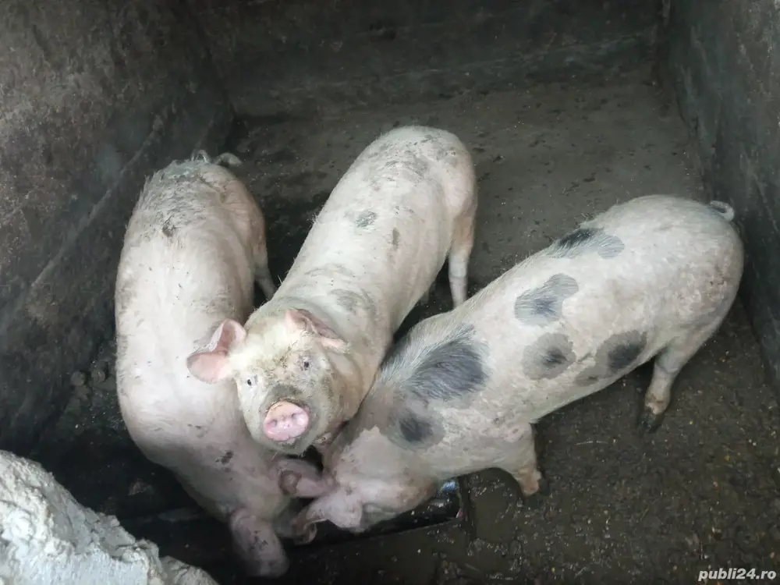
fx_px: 608
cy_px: 292
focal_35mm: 27
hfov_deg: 65.3
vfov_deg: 51.4
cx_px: 390
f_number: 2.2
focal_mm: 3.79
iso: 840
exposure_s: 1/25
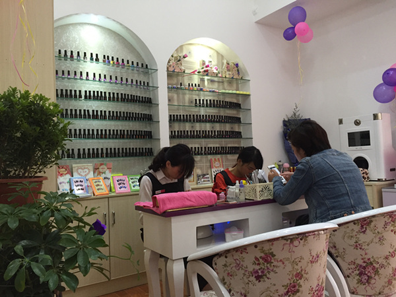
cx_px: 198
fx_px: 332
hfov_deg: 61.7
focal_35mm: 29
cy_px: 148
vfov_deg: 48.2
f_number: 2.2
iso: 125
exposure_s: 1/33
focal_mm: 4.15
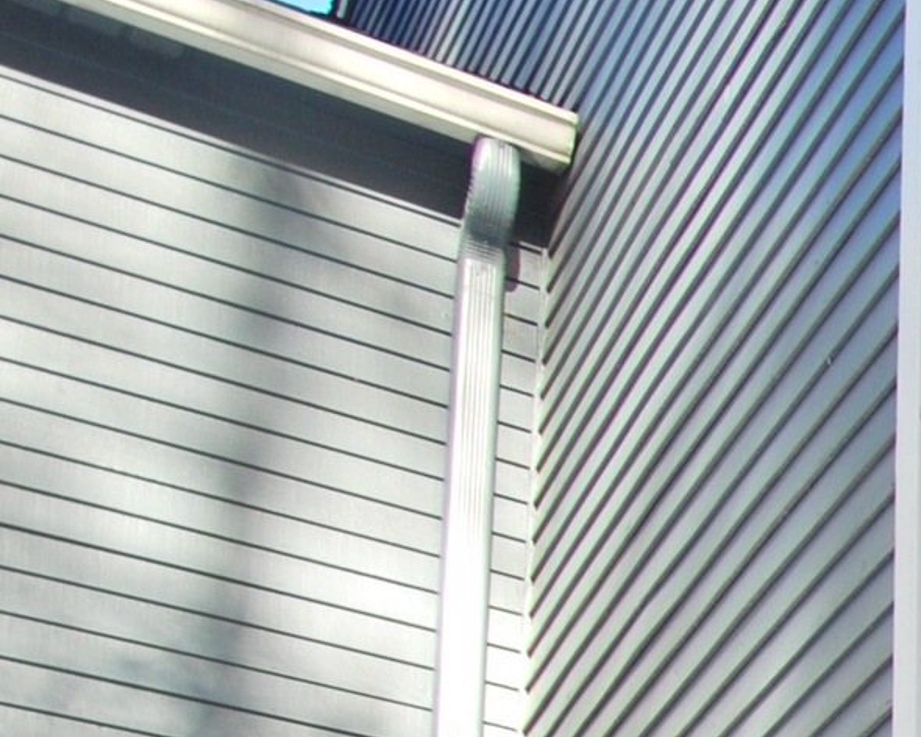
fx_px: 2399
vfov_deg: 14.2
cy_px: 1532
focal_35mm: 88
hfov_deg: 14.8
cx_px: 2148
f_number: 5.6
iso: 100
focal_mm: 12
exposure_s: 1/125
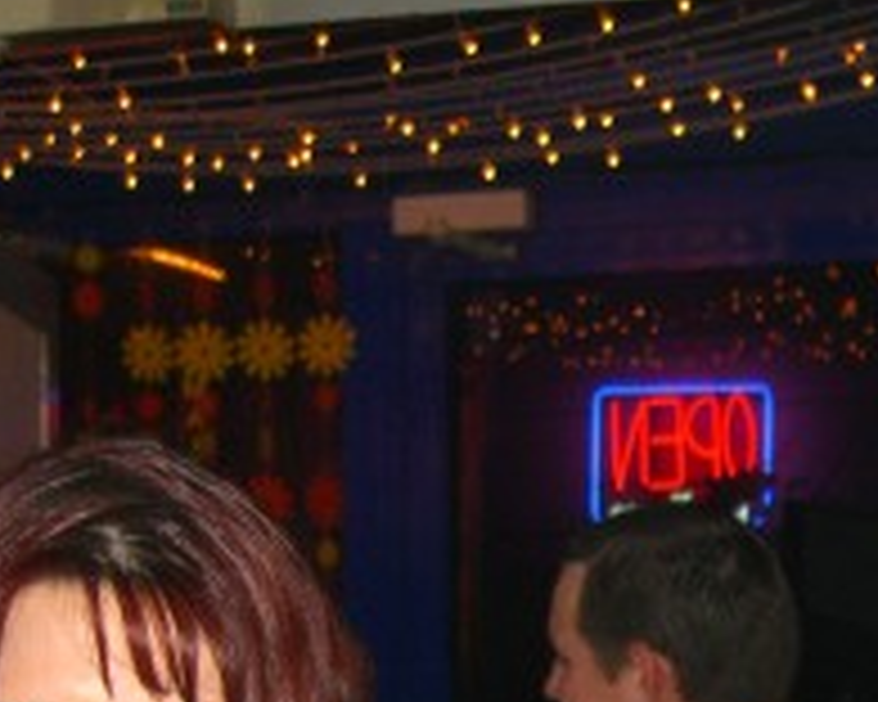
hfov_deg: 16.5
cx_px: 864
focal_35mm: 114
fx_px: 2962
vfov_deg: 12.9
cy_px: 986
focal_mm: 7.9
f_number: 2.8
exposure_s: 1/60
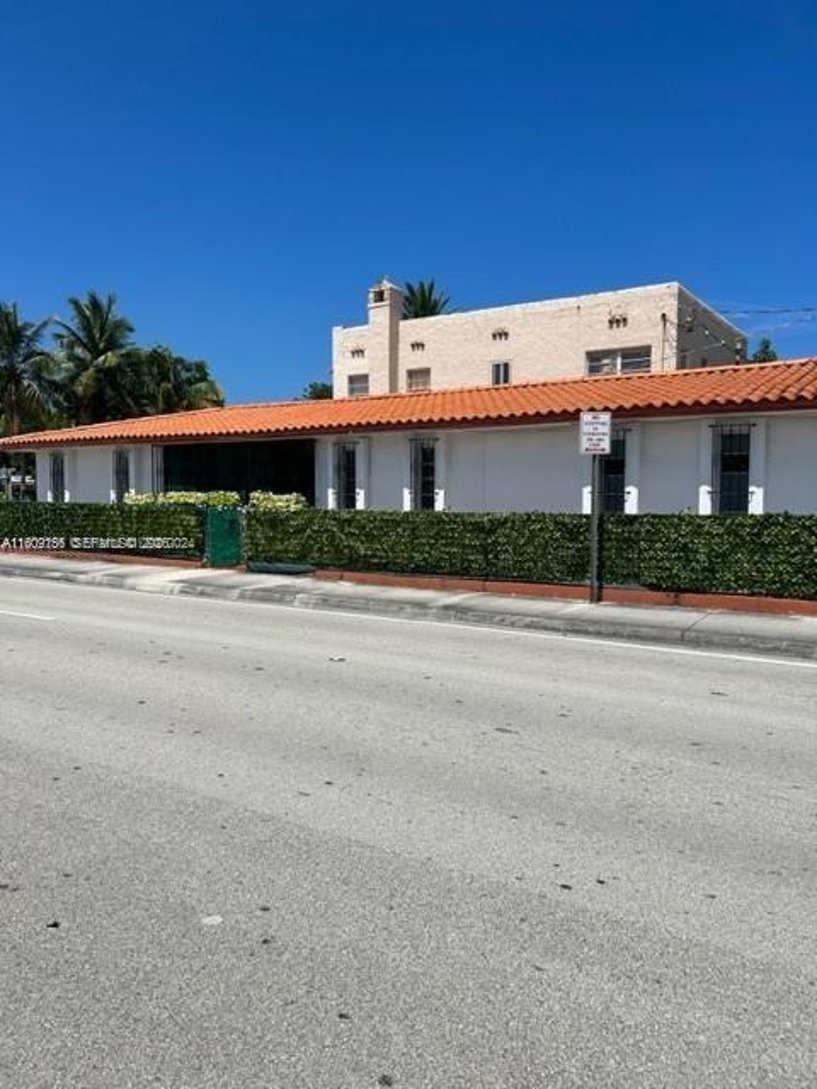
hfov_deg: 53.1
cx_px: 408
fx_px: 818
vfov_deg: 67.3
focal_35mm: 26
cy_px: 544
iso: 50
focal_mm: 5.7
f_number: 1.5
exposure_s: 1/8000
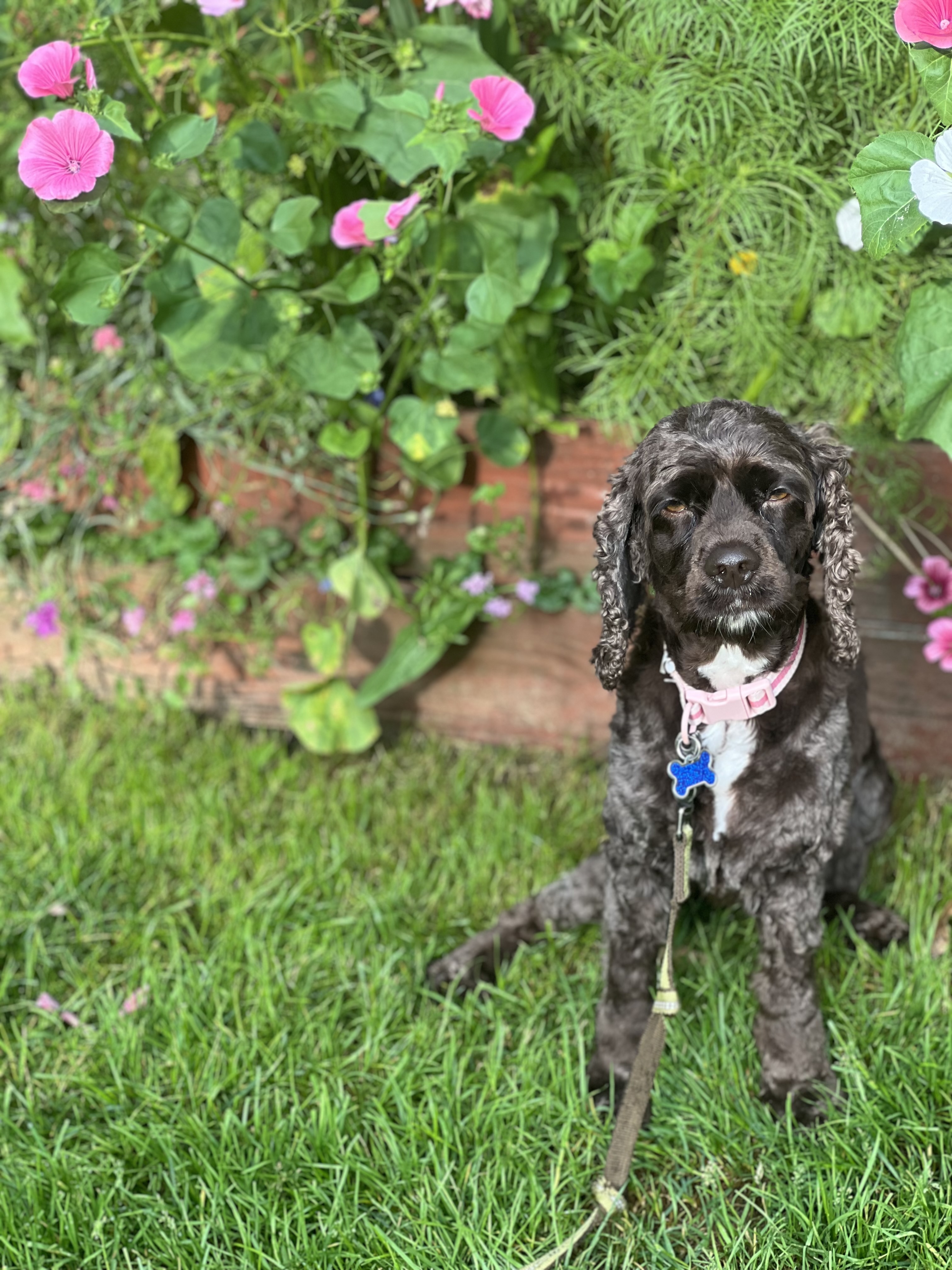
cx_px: 476
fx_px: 2824
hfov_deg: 19.1
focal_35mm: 77
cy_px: 635
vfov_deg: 25.3
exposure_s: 1/121
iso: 50
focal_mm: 9
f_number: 2.8
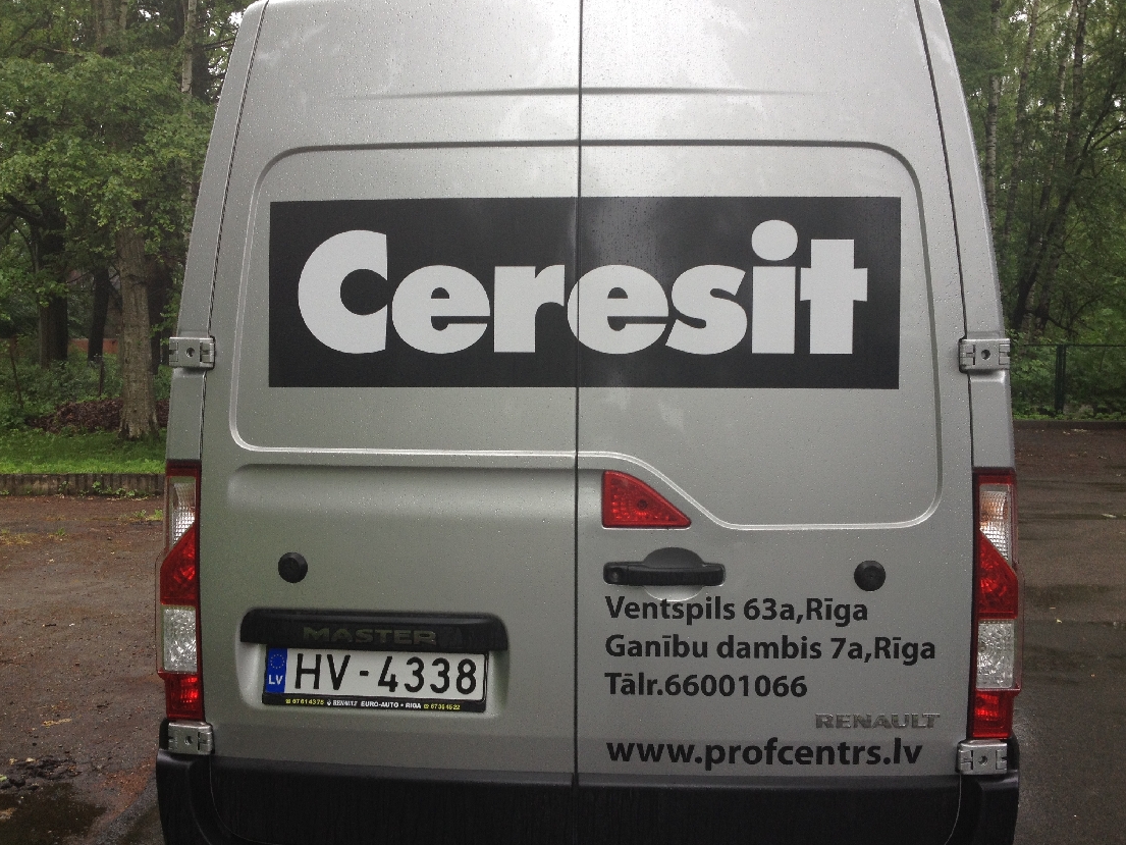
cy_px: 425
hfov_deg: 48.9
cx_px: 597
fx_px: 1236
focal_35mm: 38
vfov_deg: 37.7
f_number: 2.4
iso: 64
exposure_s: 1/161
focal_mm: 4.28
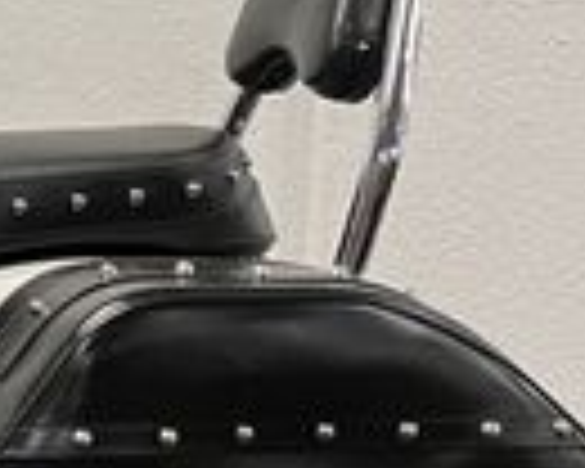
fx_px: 2164
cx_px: -675
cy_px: 472
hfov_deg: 12.9
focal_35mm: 125
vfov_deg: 12.2
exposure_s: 1/50
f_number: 1.6
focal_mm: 5.1
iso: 100
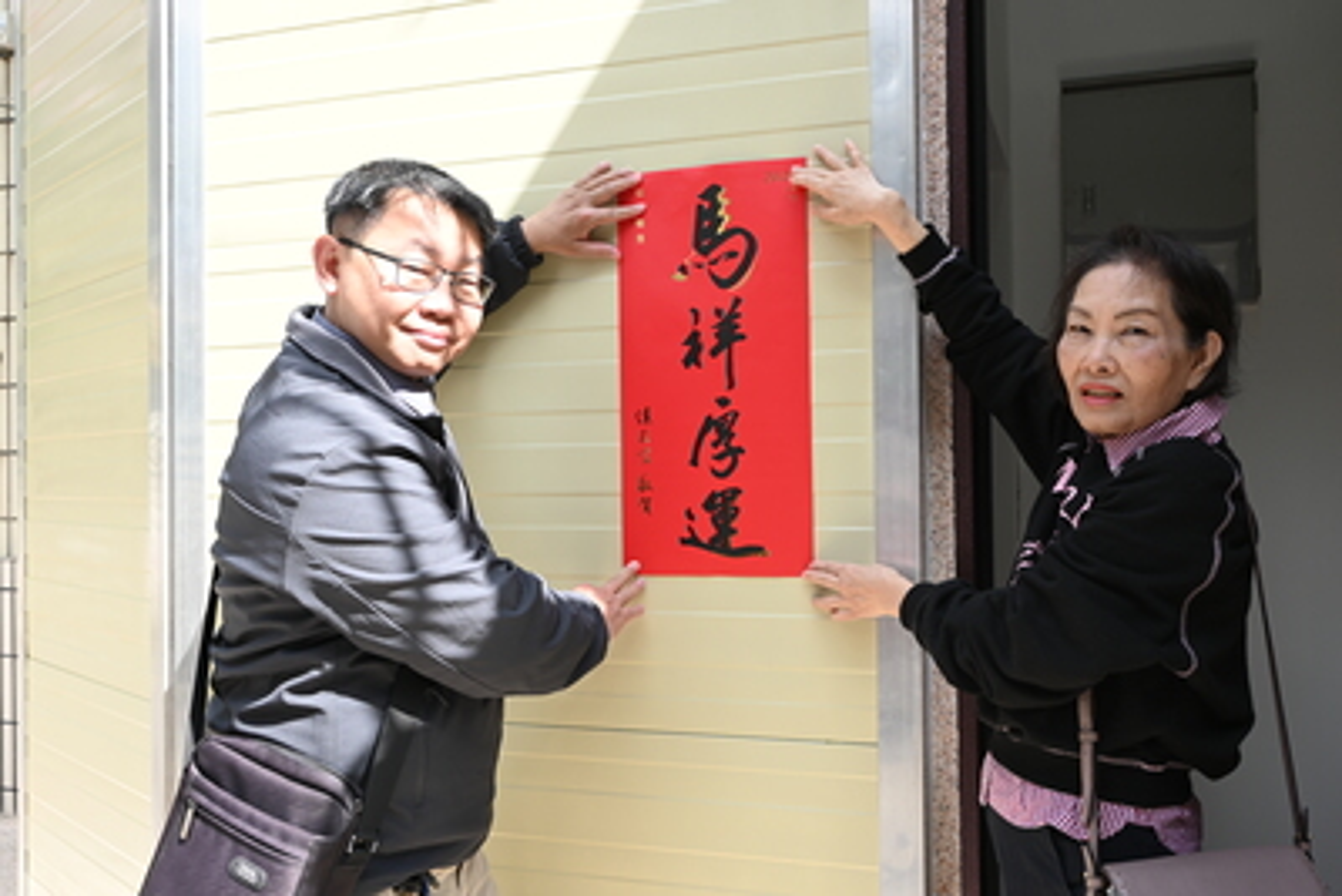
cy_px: 448
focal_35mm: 32
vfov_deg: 40.9
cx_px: 671
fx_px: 1203
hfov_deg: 58.3
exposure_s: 1/125
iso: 100
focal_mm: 21.5
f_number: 5.6
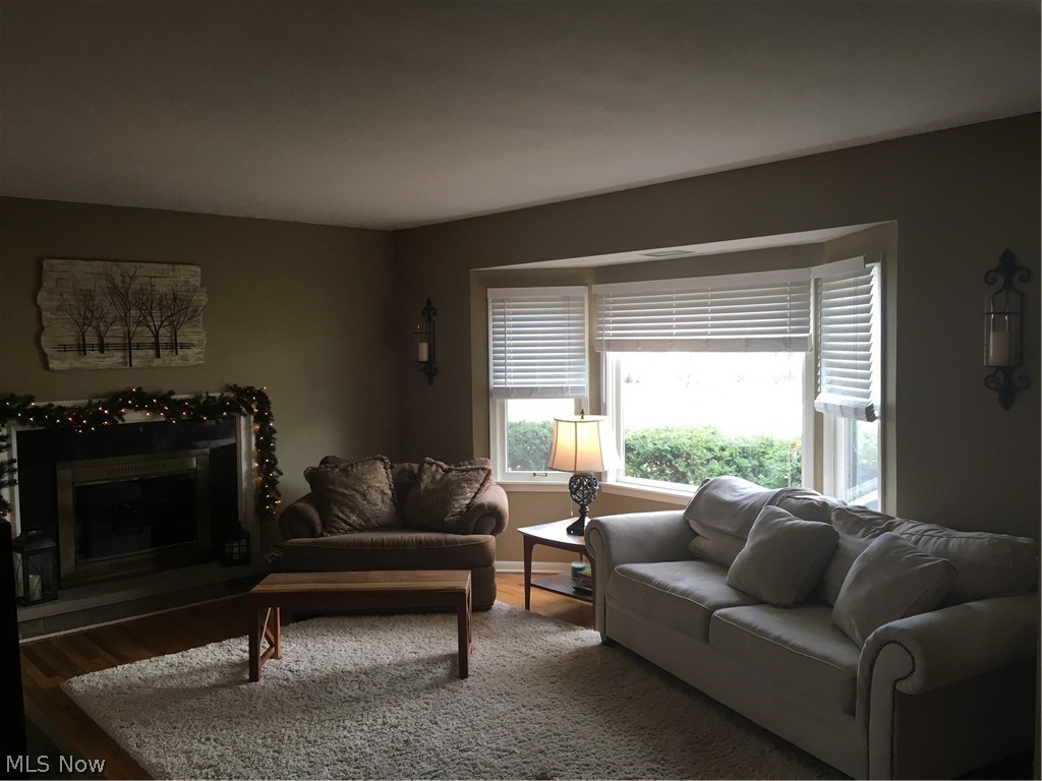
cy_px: 390
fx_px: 873
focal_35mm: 29
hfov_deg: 61.7
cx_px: 521
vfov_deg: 48.2
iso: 32
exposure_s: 1/30
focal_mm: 4.15
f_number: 2.2
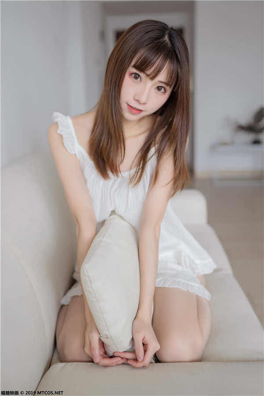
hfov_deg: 37.9
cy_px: 198
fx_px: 385
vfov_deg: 54.4
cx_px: 132
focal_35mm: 35
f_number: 1.8
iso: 160
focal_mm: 35
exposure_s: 1/160
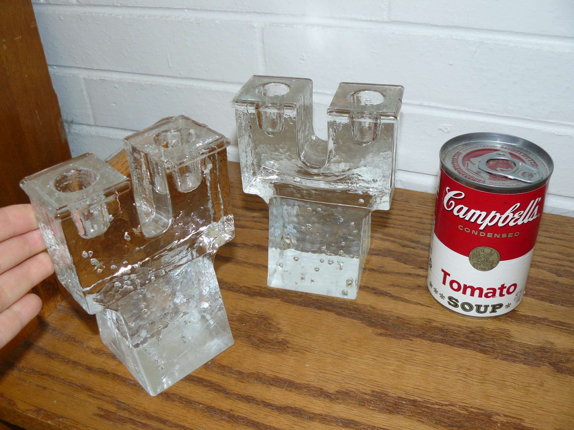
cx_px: 287
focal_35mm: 36
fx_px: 597
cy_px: 215
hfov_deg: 51.4
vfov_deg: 39.7
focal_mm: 6
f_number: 2.8
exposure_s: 1/30
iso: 100
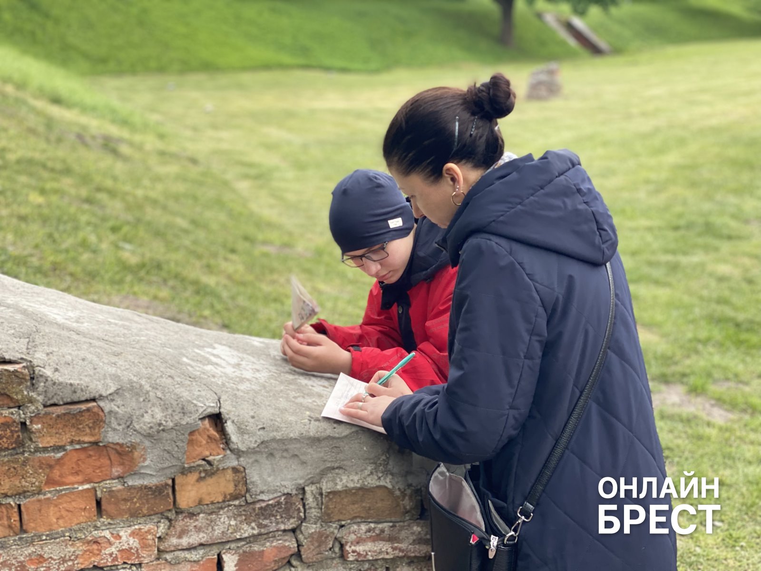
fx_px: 1143
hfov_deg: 36.8
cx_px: 380
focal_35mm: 52
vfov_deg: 28.0
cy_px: 286
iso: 20
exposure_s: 1/145
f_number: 2
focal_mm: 6
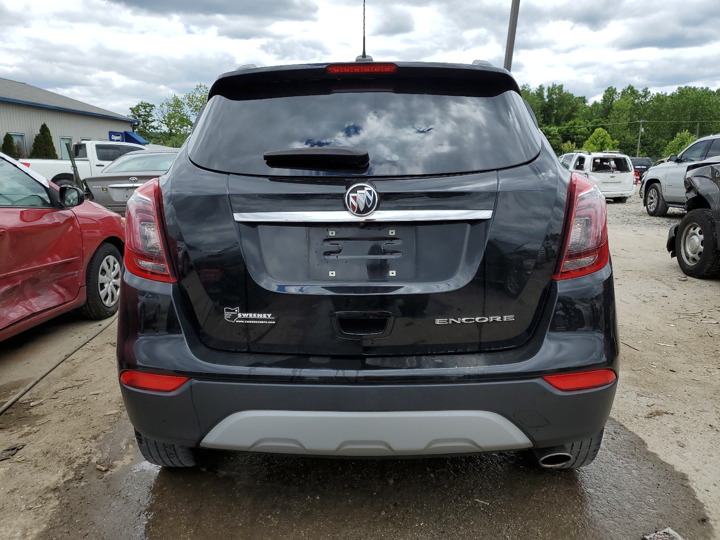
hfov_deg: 67.3
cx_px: 360
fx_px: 541
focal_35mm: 26
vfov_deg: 53.1
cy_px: 270
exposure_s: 1/2500
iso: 50
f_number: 1.5
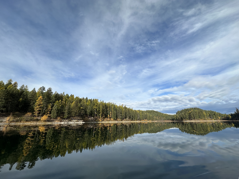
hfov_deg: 102.1
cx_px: 120
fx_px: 97
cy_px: 90
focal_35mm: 14
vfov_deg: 85.7
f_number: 2.2
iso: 50
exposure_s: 1/2959
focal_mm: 2.22
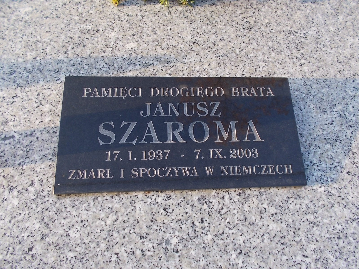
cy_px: 134
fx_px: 270
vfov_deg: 53.1
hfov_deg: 67.3
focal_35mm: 26
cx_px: 180
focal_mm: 4.6
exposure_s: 1/125
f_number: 3.2
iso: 80
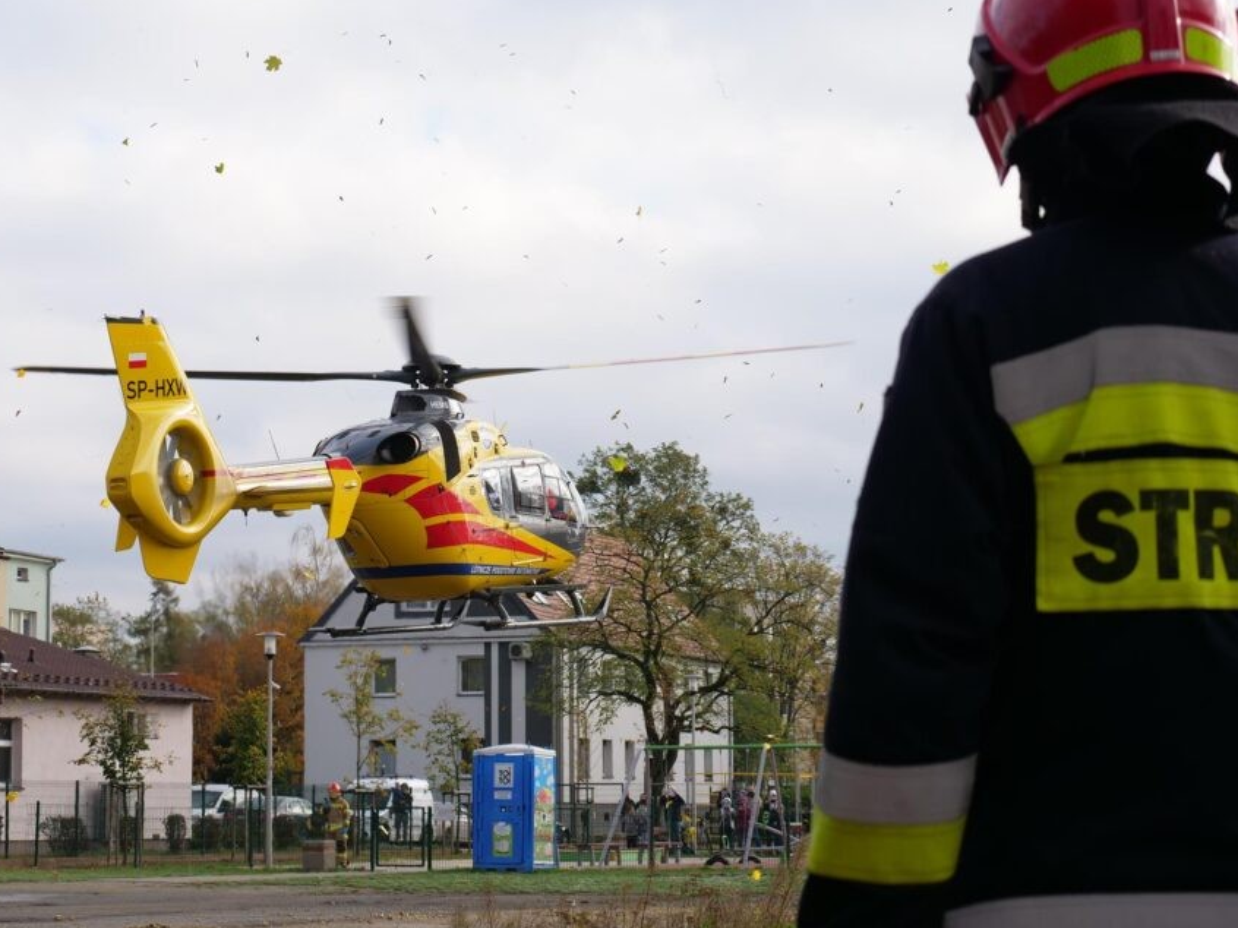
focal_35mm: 92
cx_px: 521
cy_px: 463
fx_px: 3289
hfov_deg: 21.3
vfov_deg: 16.1
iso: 200
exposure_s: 1/640
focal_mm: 38
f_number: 5.6
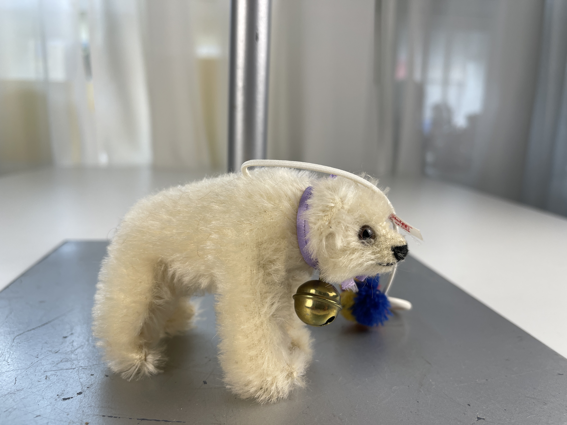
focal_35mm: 25
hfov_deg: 69.4
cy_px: 212
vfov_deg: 54.9
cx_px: 284
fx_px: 409
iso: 32
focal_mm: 5.1
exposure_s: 1/180
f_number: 1.6
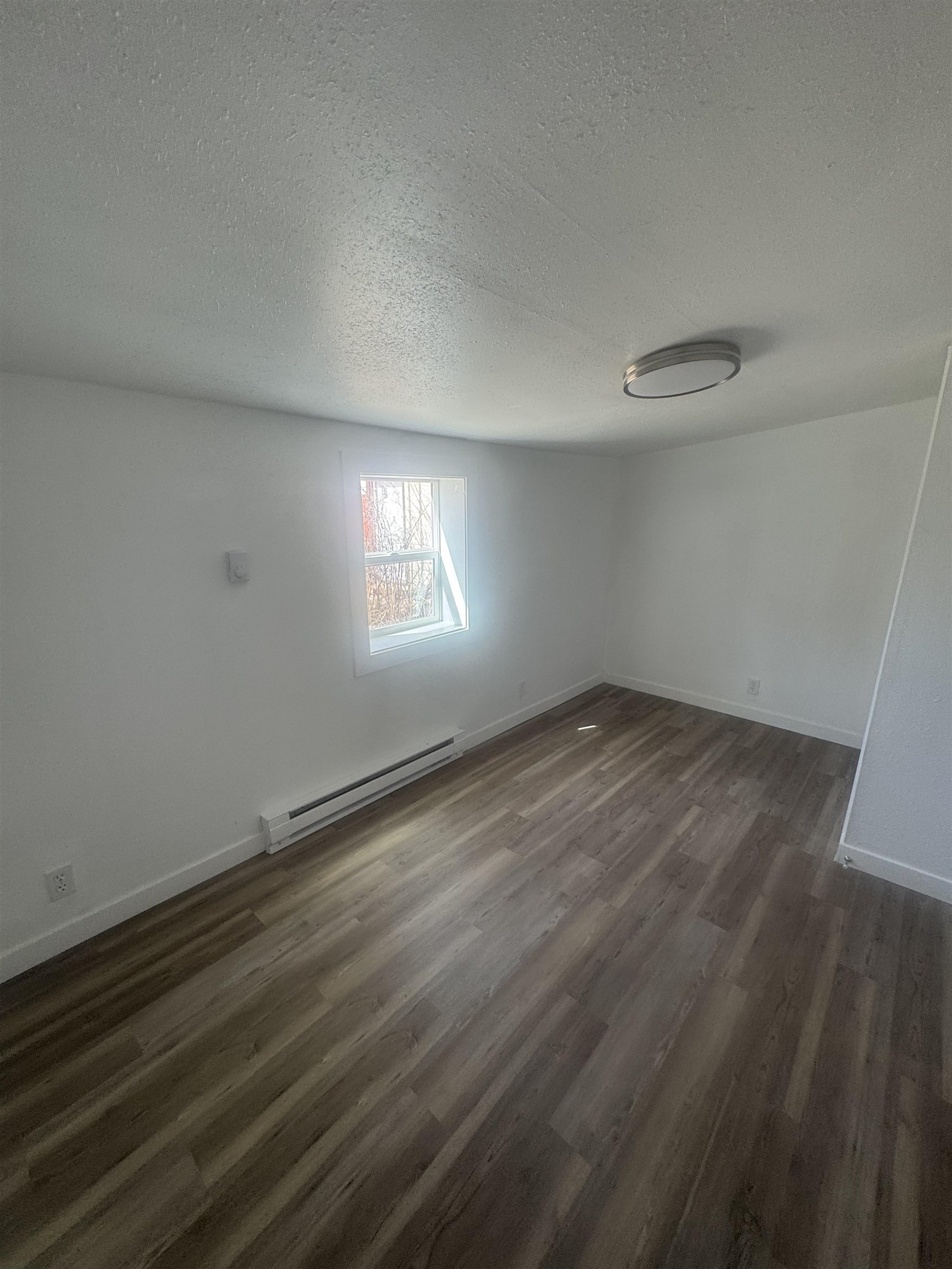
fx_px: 513
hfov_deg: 85.7
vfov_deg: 102.1
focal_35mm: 14
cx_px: 476
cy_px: 634
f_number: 2.2
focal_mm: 2.22
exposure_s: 1/99
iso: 64
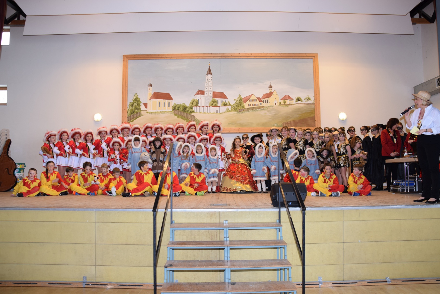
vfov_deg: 47.9
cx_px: 220
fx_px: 330
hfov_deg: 67.4
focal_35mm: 27
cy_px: 147
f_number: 5.6
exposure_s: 1/60
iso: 400
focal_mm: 18
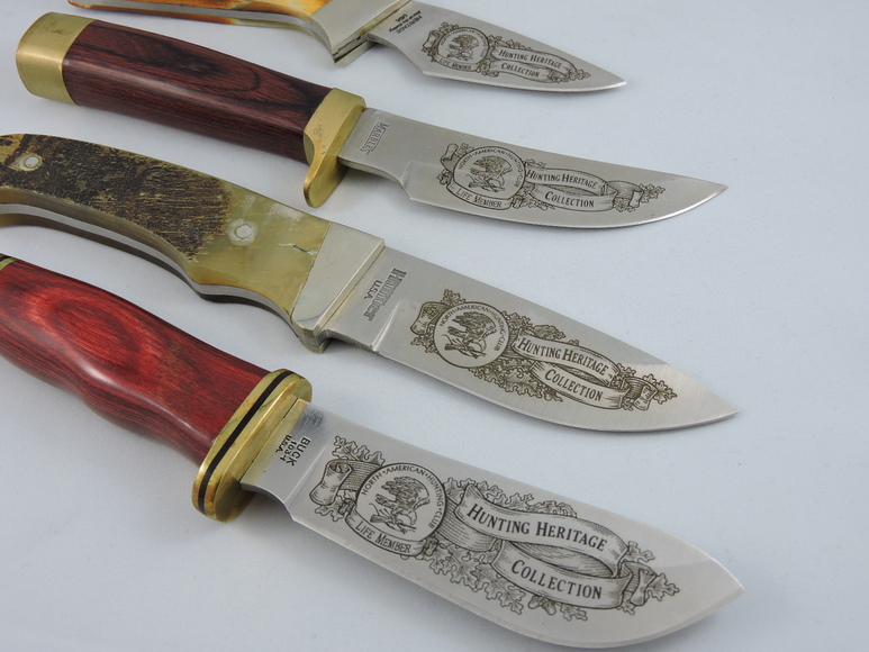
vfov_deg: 29.1
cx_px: 434
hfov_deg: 38.2
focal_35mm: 50
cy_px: 326
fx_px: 1255
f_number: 4
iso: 100
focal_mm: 9
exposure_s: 1/50
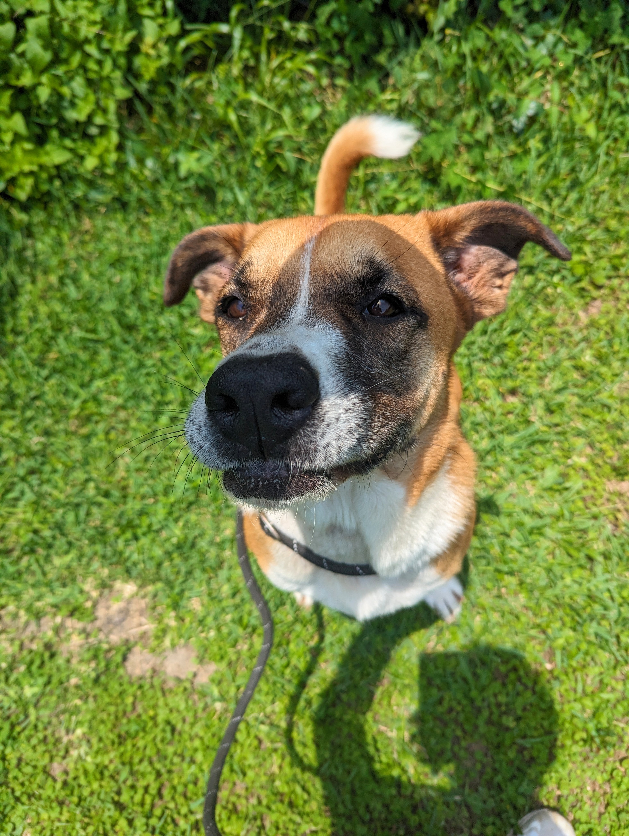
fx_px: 580
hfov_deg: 56.9
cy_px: 418
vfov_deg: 71.5
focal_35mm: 24
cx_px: 314
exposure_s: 1/2899
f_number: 1.85
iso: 57
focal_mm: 6.81
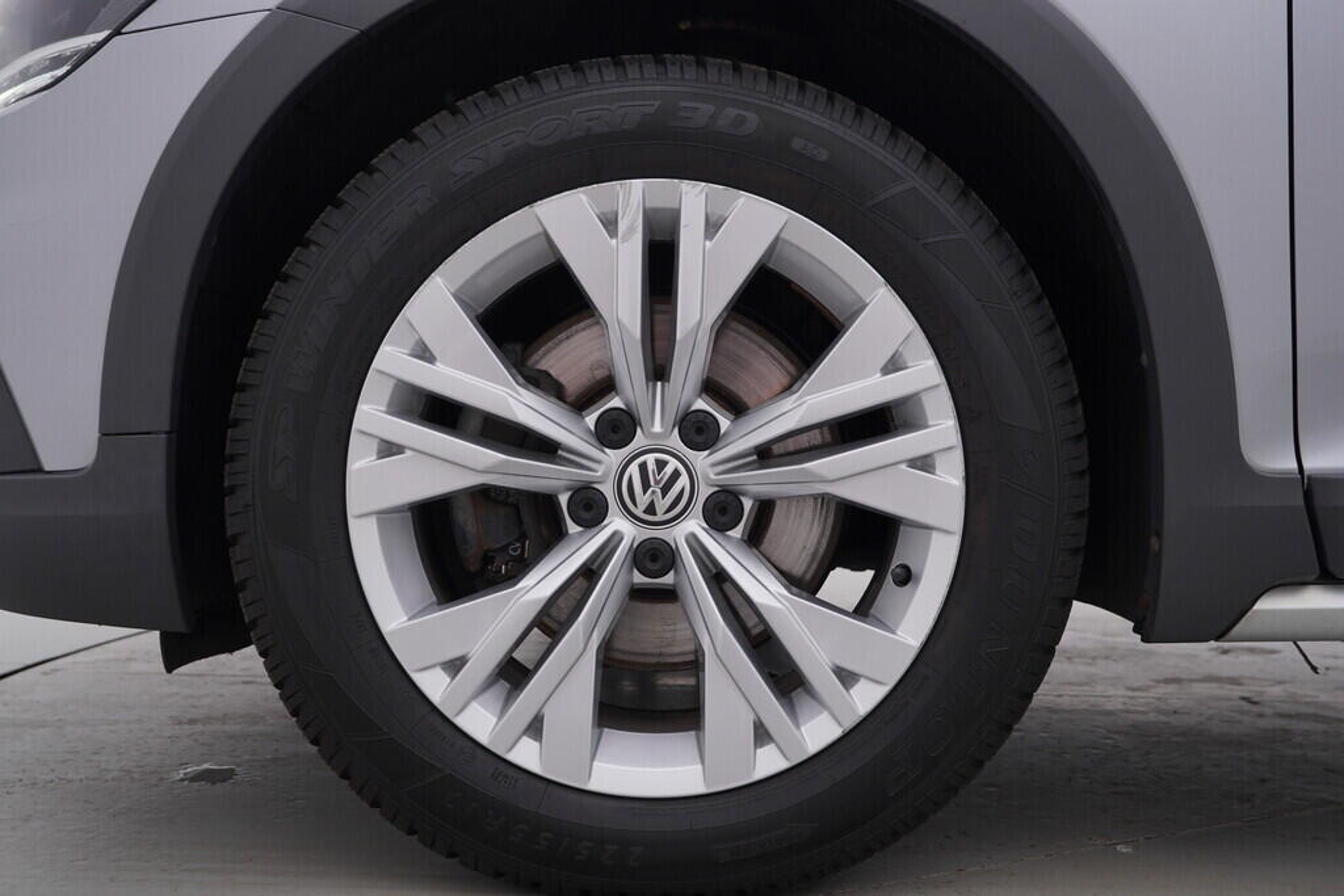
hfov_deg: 53.1
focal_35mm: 36
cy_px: 448
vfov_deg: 36.9
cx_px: 672
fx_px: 1344
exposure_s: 1/100
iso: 125
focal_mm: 24
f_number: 4.5
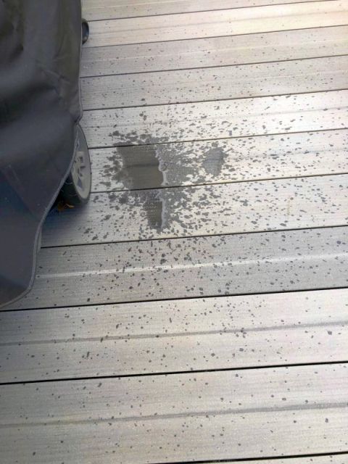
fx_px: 375
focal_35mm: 28
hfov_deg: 49.7
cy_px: 232
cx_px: 174
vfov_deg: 63.4
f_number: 1.8
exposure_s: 1/40
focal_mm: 3.99
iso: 25
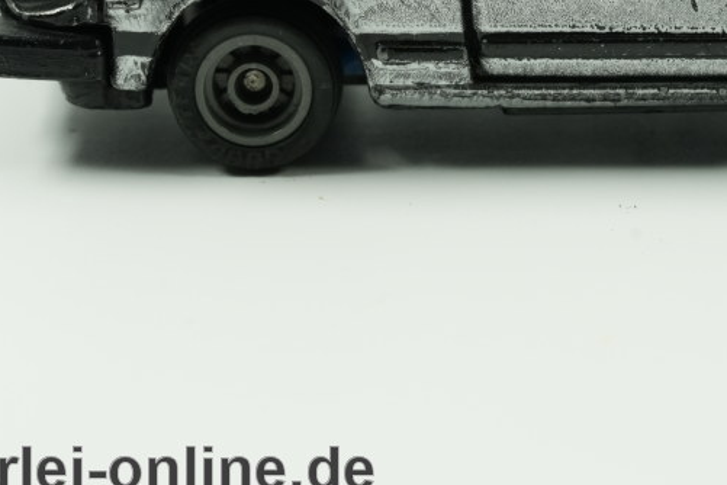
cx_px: 641
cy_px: -44
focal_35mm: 230
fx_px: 4644
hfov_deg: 8.9
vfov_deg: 6.0
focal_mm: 90
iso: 640
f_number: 10
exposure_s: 1/15
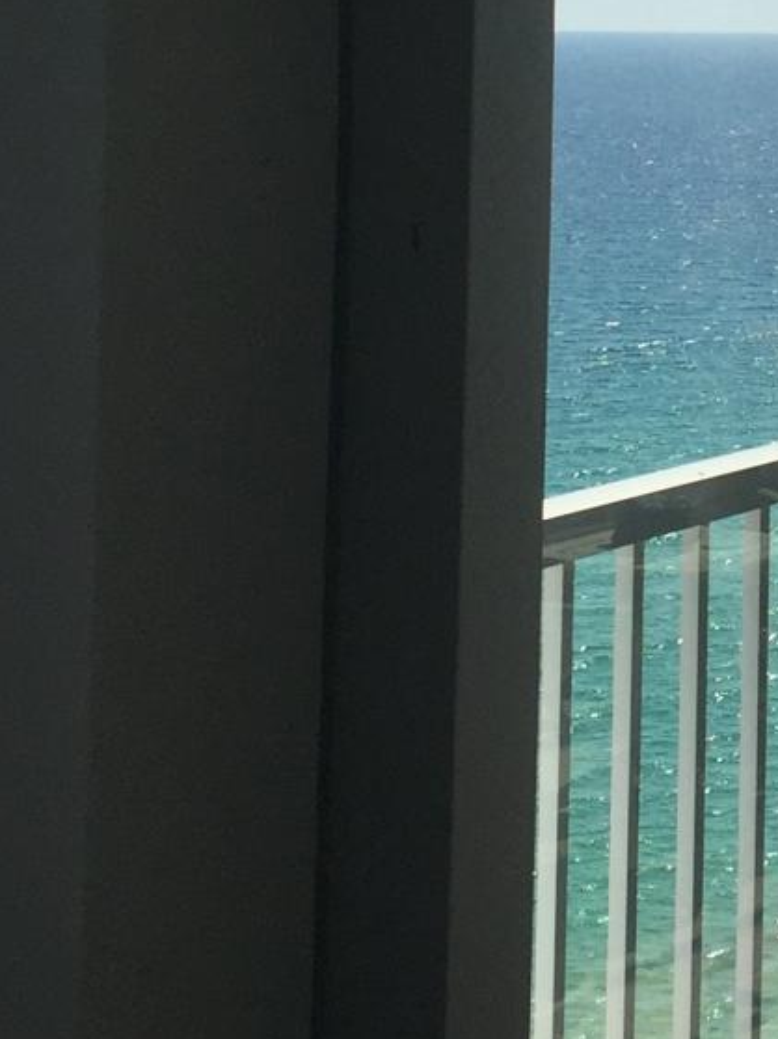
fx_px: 3119
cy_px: 34
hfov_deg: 13.1
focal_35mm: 104
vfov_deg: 18.5
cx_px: 1320
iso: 32
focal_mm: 4.15
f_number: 2.2
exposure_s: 1/4950
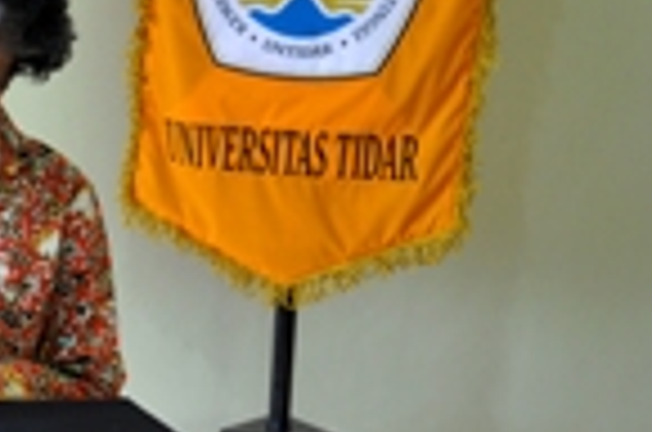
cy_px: 351
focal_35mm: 130
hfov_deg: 15.0
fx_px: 2349
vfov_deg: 10.5
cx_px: -229
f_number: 4.5
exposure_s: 1/20
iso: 400
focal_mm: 28
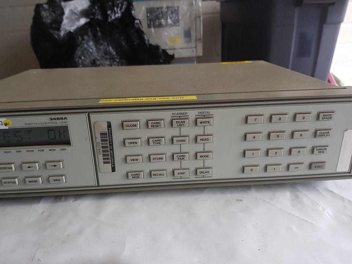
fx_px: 264
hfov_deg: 67.3
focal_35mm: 26
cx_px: 176
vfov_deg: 53.1
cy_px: 132
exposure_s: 1/50
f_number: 1.7
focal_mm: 4.2
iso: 100
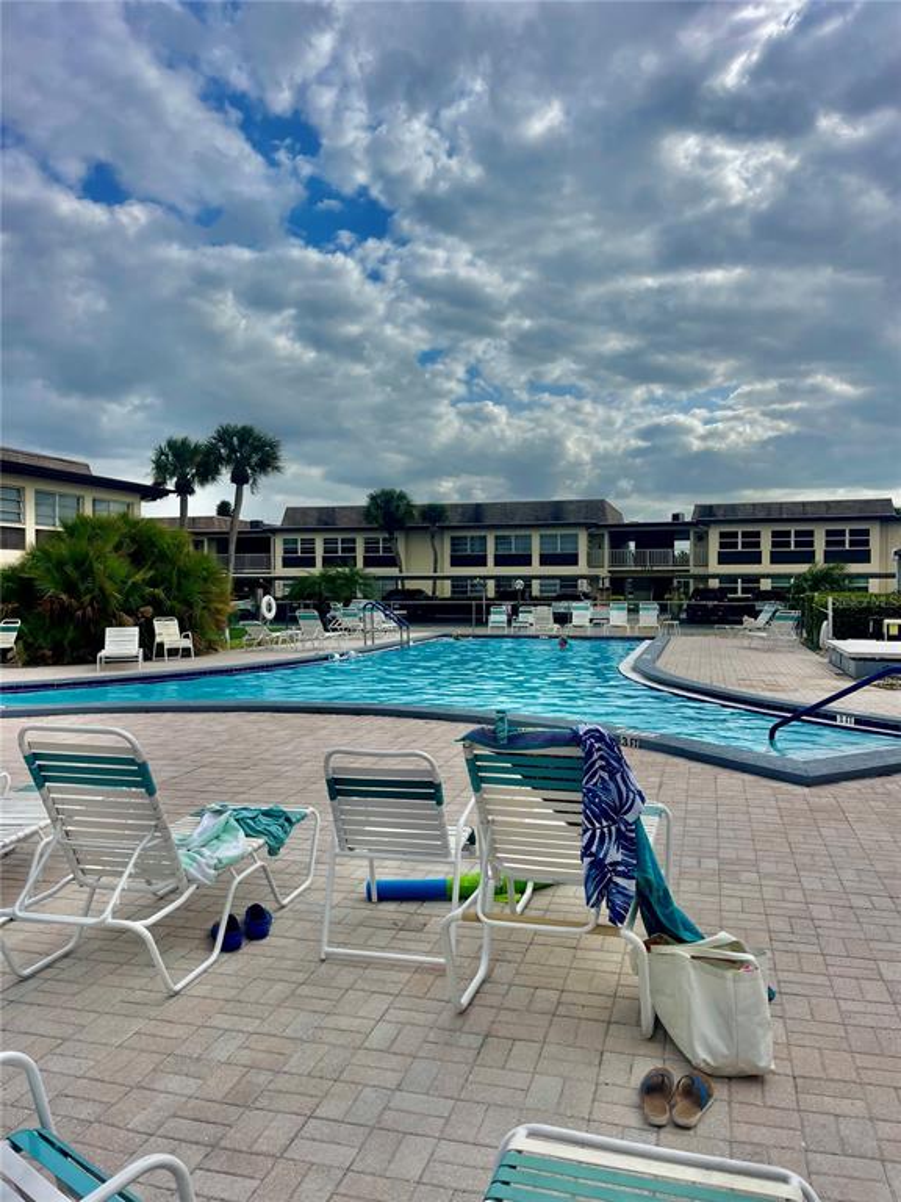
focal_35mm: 25
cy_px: 601
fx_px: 868
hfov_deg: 54.9
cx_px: 450
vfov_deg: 69.4
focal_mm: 5.1
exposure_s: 1/5618
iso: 32
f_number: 1.6
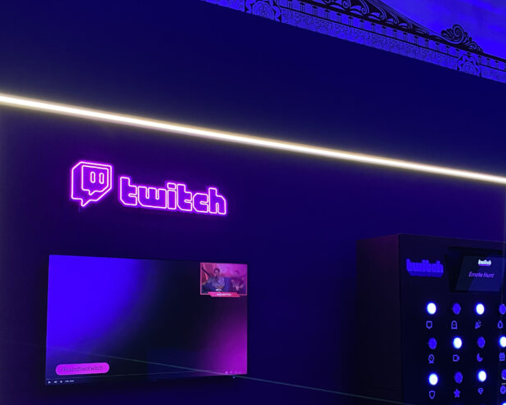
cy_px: 261
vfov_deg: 35.4
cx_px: 249
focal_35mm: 42
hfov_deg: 43.8
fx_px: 629
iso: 400
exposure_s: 1/59
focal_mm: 4.25
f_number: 1.8
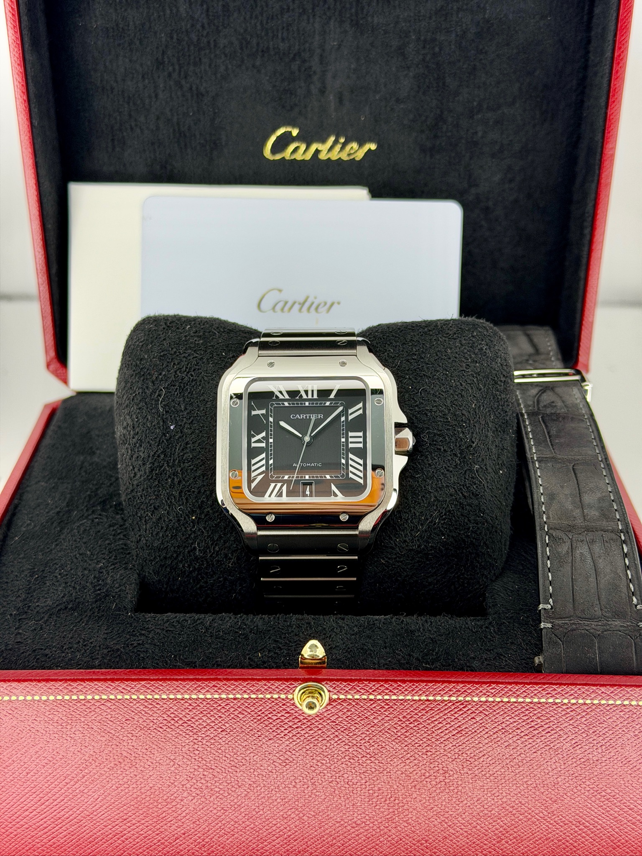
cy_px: 428
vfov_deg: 39.7
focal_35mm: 48
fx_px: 1187
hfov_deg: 30.3
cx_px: 321
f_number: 1.78
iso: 50
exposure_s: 1/132
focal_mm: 6.76
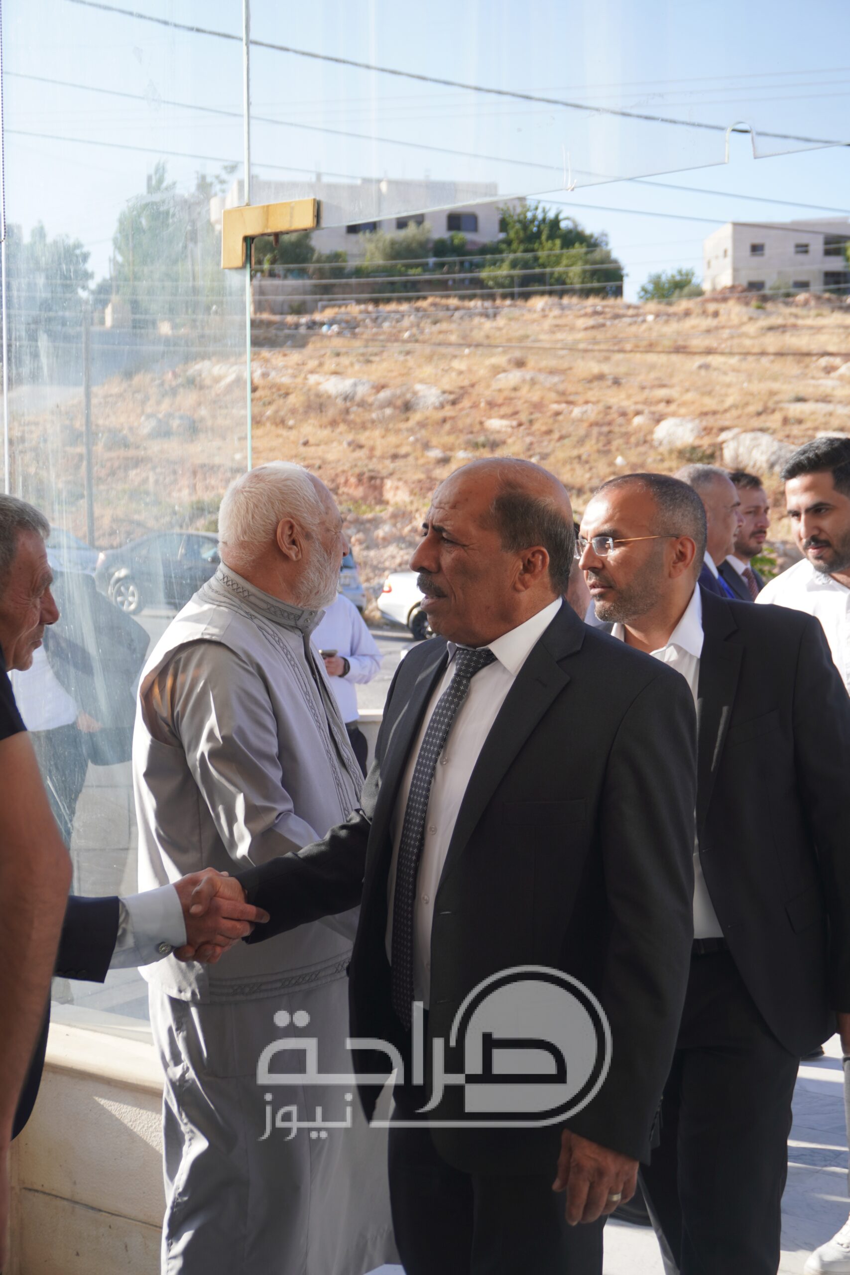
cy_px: 638
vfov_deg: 42.3
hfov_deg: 28.9
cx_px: 425
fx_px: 1647
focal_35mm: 46
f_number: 5
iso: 100
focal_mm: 31
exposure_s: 1/200
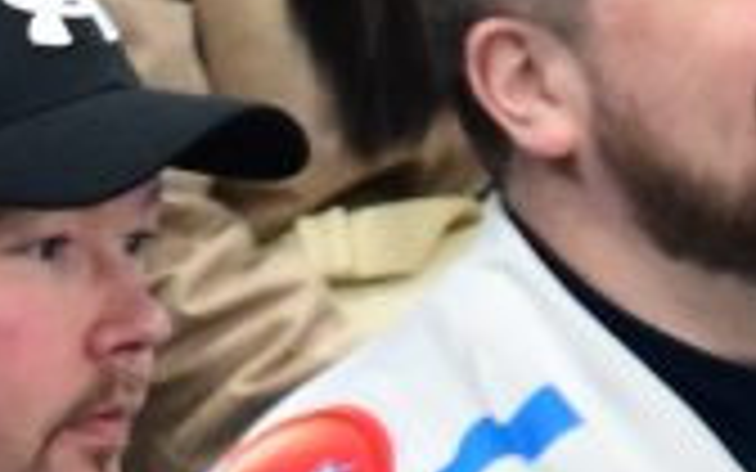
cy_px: 1380
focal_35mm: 2434
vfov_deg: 0.5
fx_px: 50149
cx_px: -1359
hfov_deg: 0.9
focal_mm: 400
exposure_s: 1/160
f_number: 5.6
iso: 2000
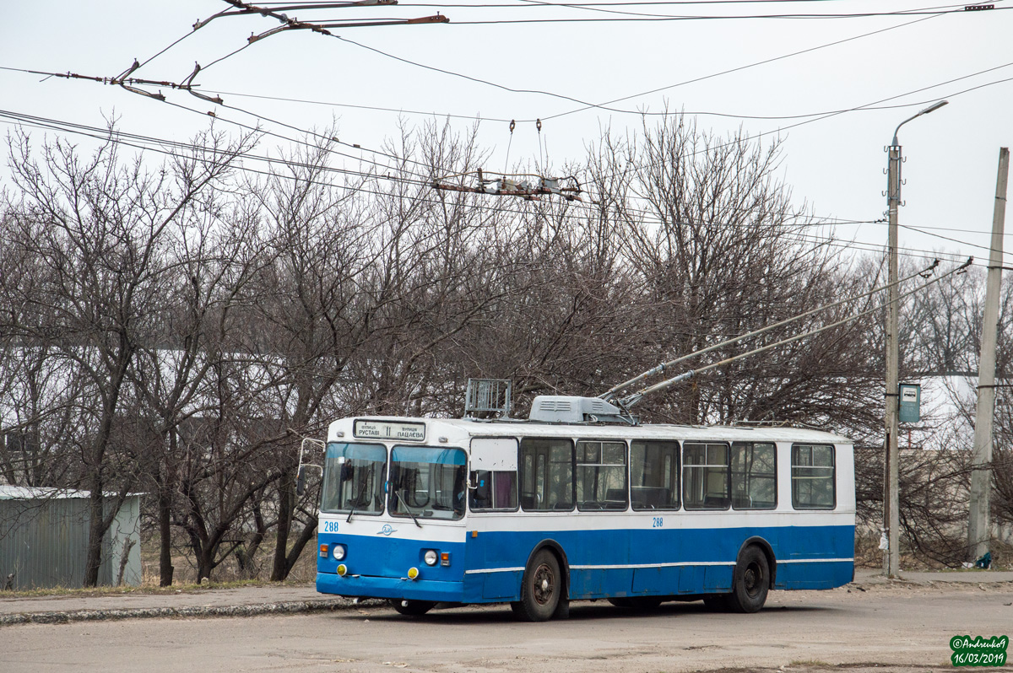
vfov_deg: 10.7
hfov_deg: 16.1
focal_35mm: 128
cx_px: 506
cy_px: 336
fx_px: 3585
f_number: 8
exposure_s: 1/800
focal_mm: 85
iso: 400
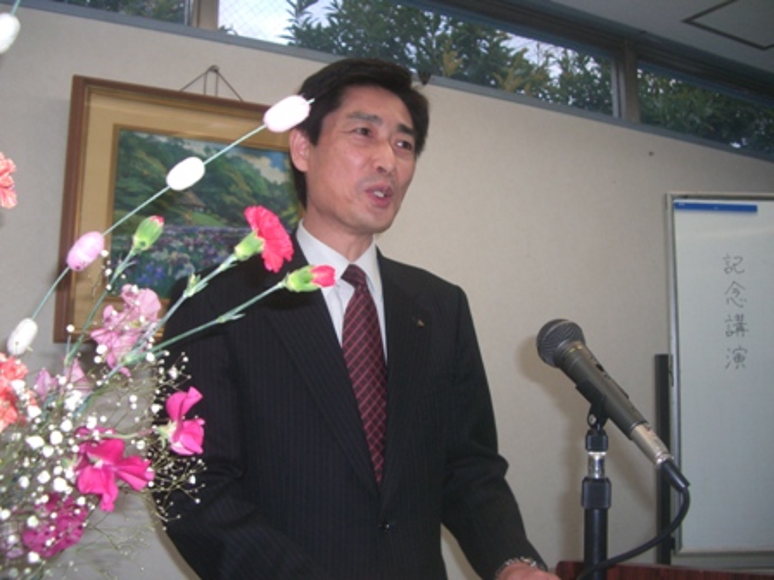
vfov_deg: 37.7
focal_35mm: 38
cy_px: 290
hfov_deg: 49.0
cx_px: 387
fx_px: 850
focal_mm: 7.9
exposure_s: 1/60
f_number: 2.8
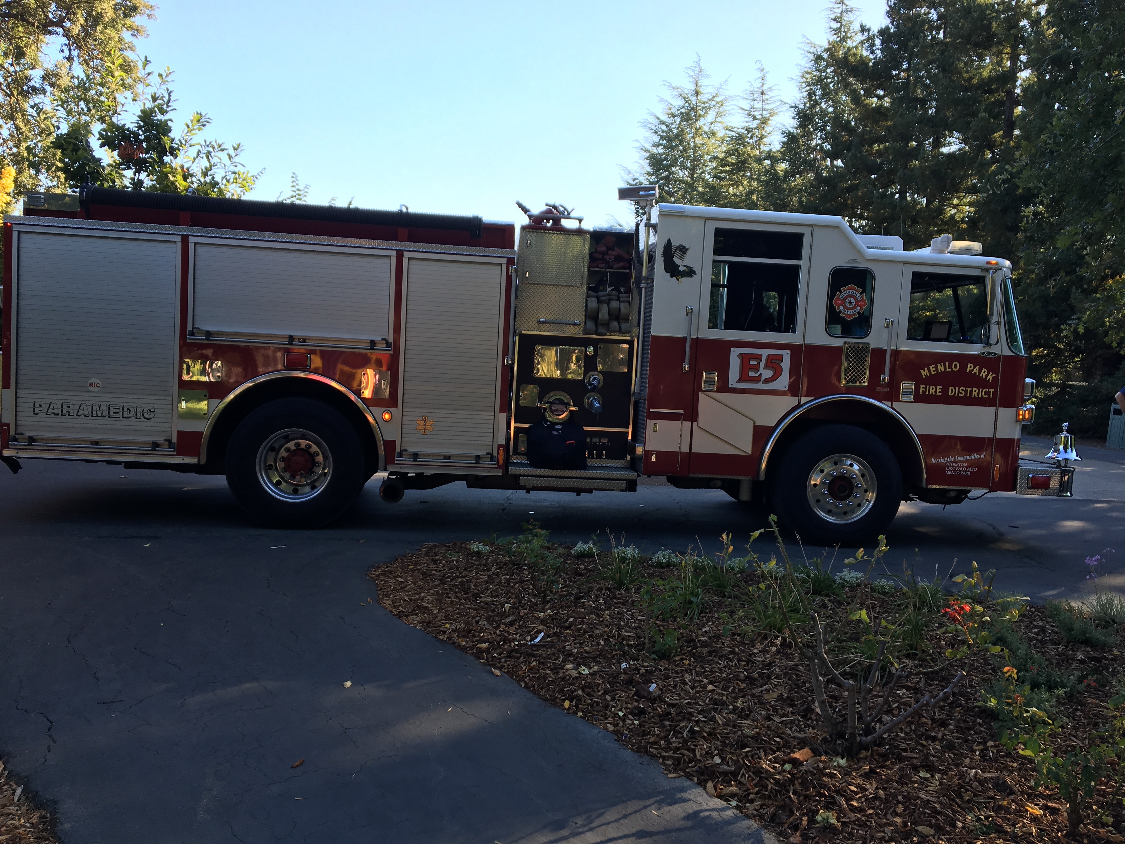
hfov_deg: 61.7
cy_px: 422
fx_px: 942
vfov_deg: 48.2
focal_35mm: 29
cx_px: 562
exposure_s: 1/236
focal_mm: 4.15
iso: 25
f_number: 2.2
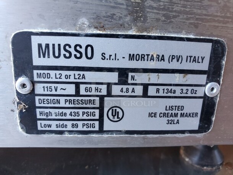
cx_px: 116
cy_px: 88
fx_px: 175
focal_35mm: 26
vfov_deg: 53.1
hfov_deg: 67.3
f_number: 2.4
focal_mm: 4.3
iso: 400
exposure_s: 1/60
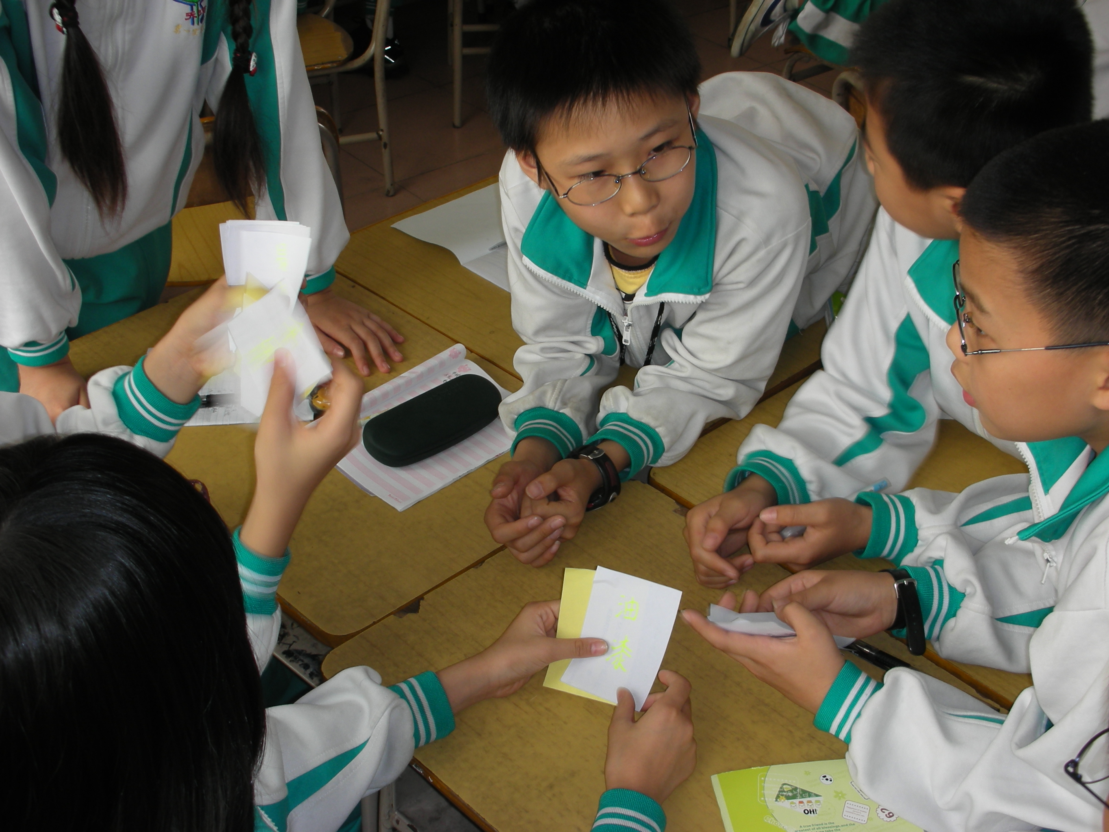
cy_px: 416
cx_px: 554
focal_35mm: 46
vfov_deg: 31.5
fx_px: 1474
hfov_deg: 41.2
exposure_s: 1/30
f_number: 3.5
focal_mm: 7.7
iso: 50
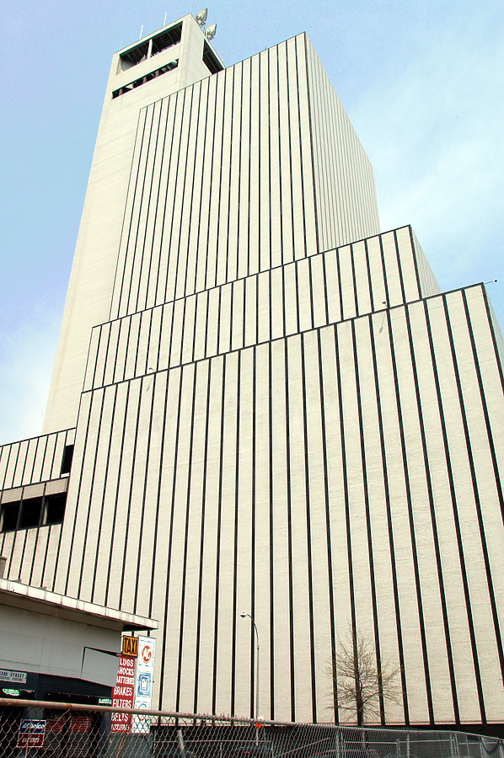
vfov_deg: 62.0
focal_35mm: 30
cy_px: 379
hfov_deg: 43.5
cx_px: 252
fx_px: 631
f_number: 10
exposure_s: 1/400
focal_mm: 20
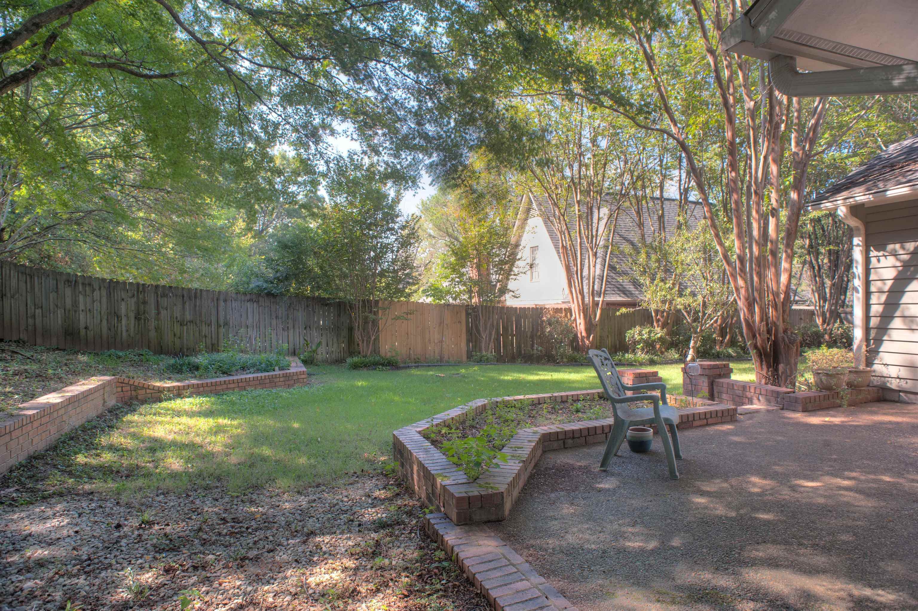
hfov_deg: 84.0
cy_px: 306
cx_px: 459
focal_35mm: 20
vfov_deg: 61.9
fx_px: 510
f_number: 8
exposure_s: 1/160
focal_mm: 20
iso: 400
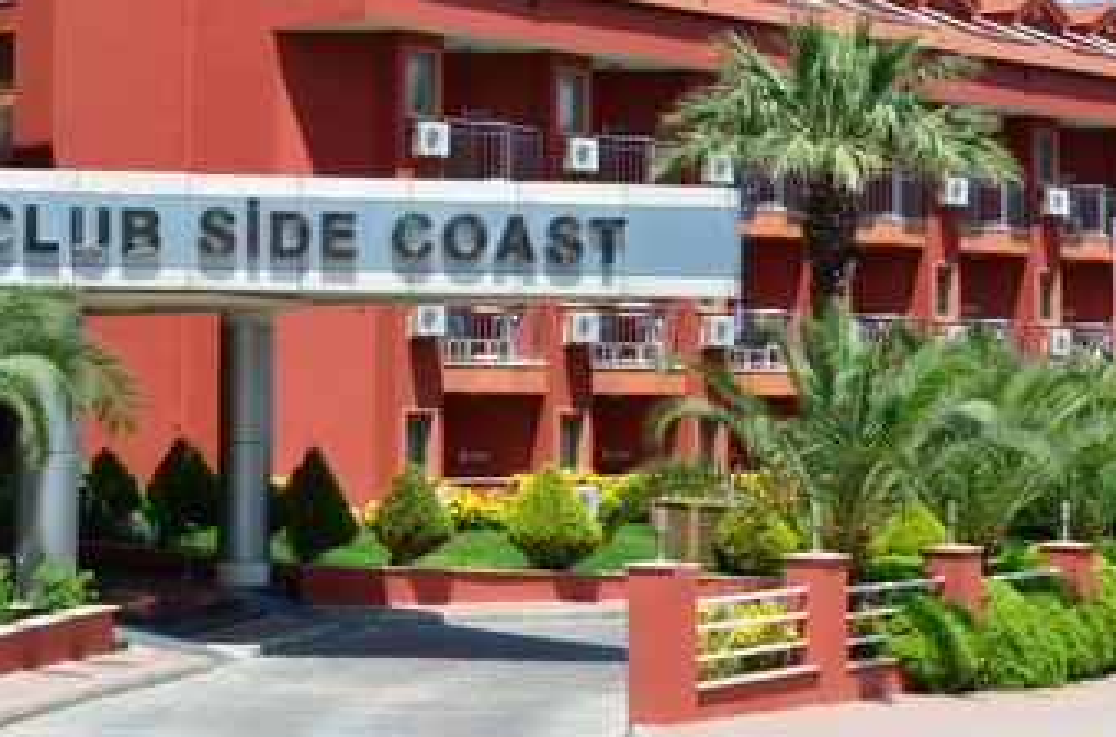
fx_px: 2628
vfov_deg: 15.8
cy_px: 82
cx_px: 313
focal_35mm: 85
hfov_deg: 23.8
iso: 250
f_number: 16
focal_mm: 24
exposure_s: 1/125
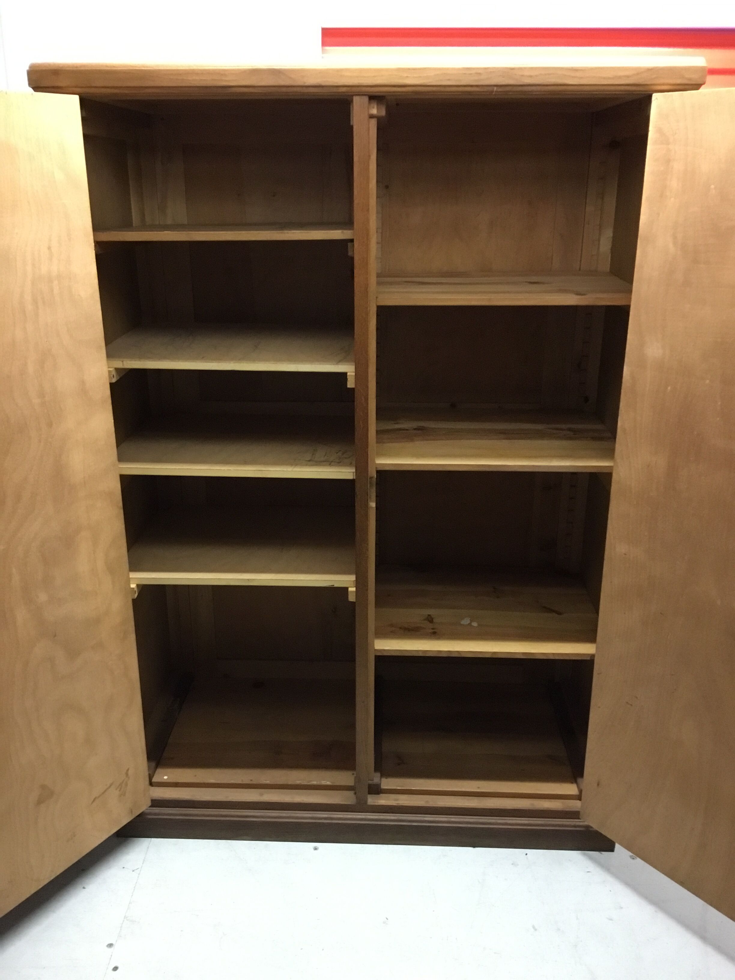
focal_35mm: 31
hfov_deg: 45.4
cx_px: 368
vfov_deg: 58.4
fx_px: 878
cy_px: 490
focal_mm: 3.3
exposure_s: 1/20
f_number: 2.4
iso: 200
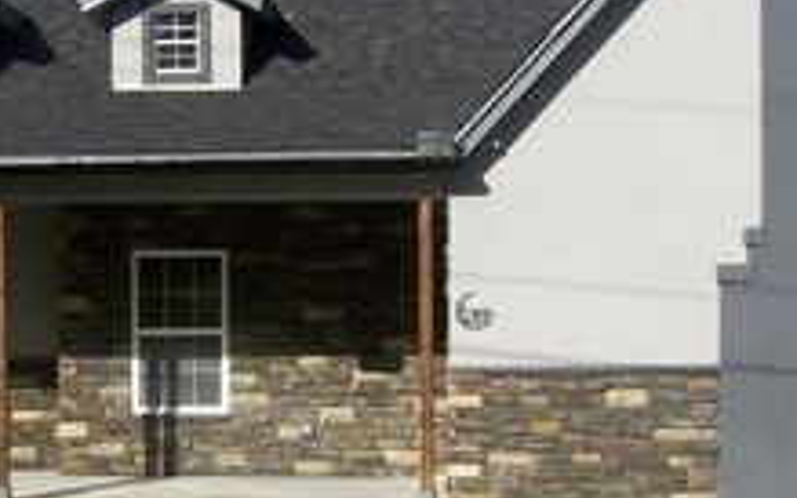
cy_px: 373
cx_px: 317
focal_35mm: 92
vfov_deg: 14.2
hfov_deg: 22.5
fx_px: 1999
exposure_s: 1/640
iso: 64
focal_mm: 6.3
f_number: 4
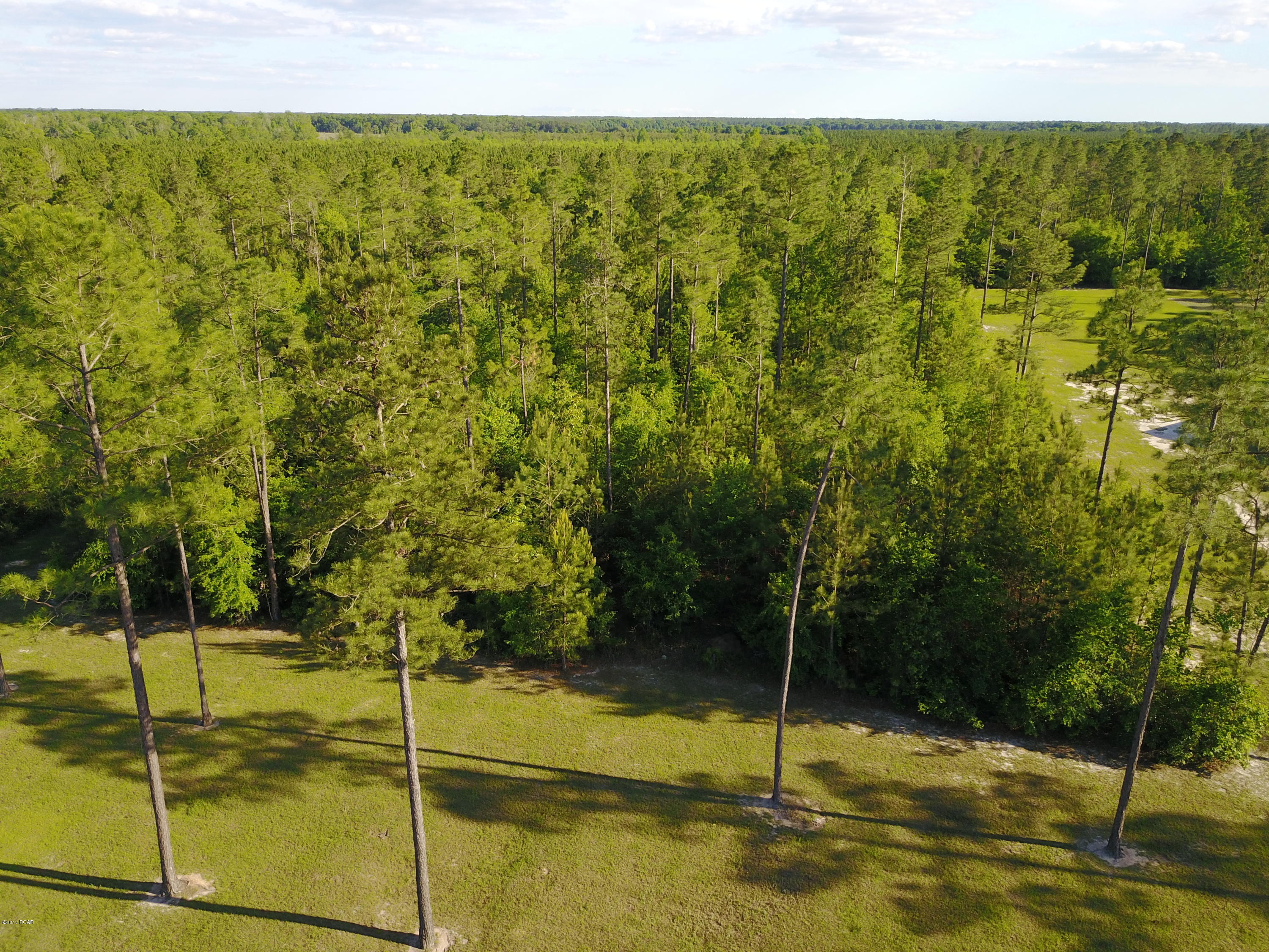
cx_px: 634
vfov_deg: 53.1
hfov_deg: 67.3
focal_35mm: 26
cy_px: 476
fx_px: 953
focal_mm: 4.73
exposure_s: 1/470
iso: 100
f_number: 2.2
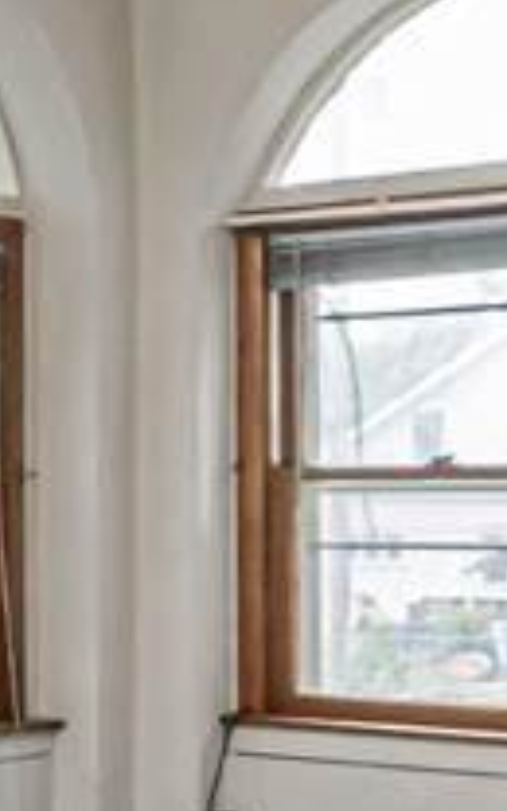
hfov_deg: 10.3
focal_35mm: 94
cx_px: -979
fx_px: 2078
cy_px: 466
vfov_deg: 22.1
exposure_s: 1/60
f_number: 10
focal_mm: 10
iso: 800
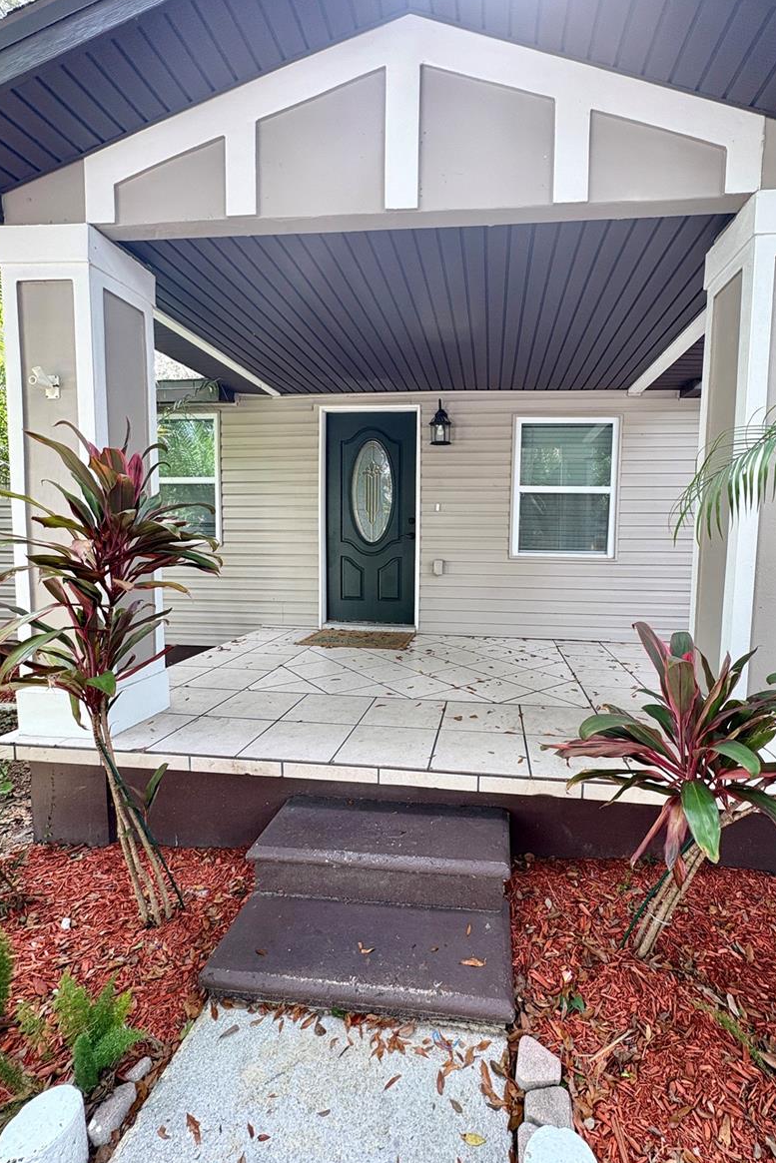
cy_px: 574
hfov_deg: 76.9
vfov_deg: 100.4
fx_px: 485
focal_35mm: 15
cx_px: 440
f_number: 2.2
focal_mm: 2.22
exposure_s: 1/99
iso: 50
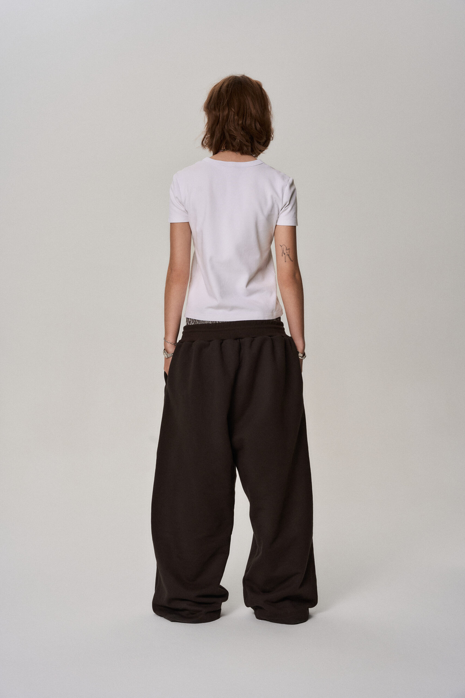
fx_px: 974
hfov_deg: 26.8
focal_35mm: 50
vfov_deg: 39.4
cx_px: 232
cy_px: 349
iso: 125
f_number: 9
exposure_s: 1/160
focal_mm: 50.3
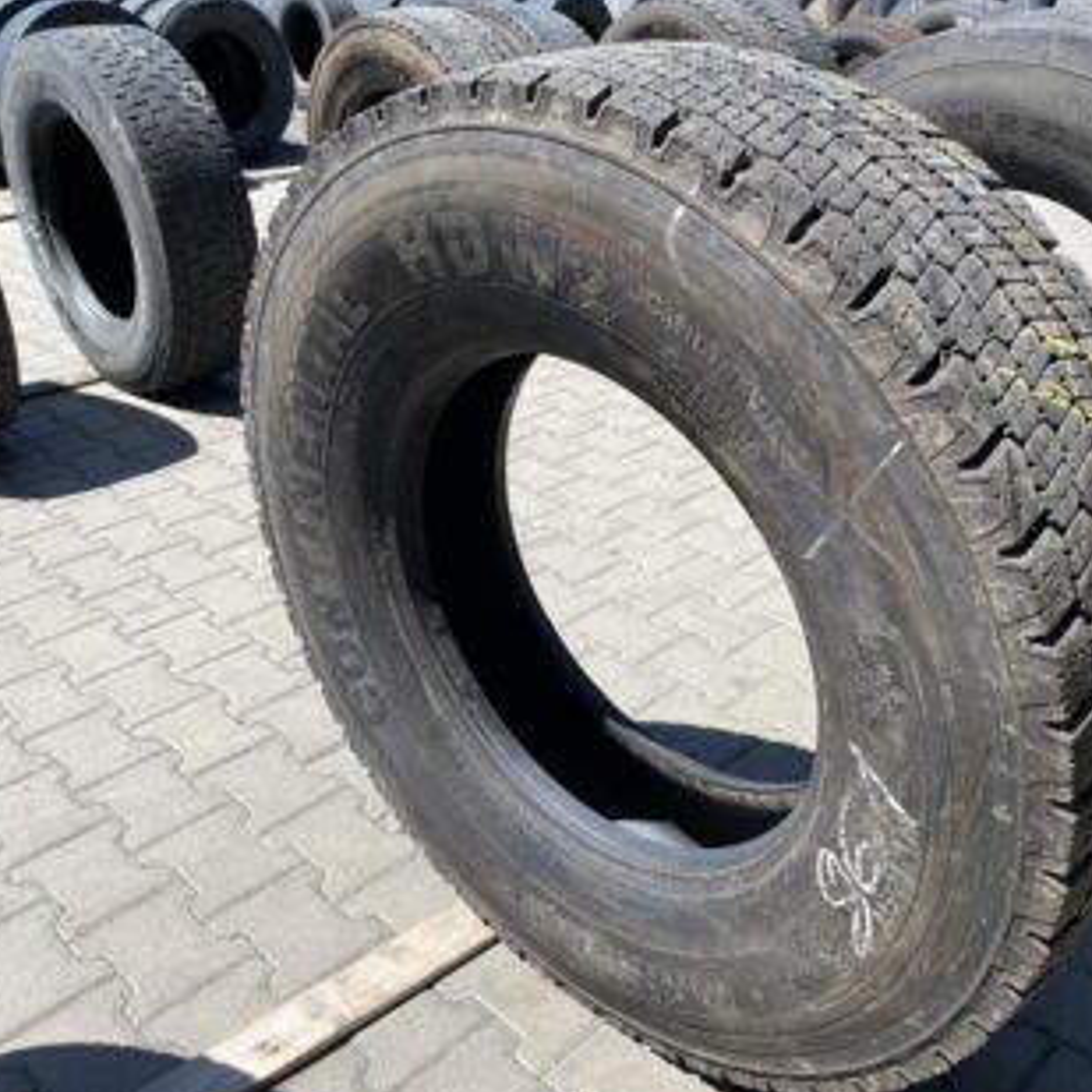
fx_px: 1142
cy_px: 557
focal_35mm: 32
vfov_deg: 51.1
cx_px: 618
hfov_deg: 51.0
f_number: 1.8
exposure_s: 1/1447
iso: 32
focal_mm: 4.25
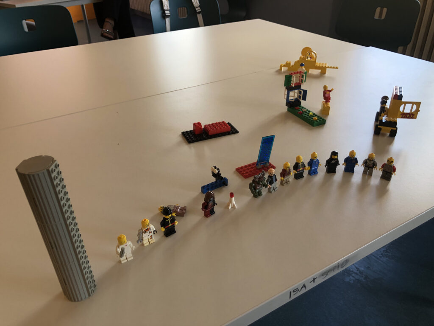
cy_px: 163
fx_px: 351
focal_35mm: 28
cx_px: 217
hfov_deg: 63.4
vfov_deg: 49.7
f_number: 1.8
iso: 40
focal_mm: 3.99
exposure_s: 1/120
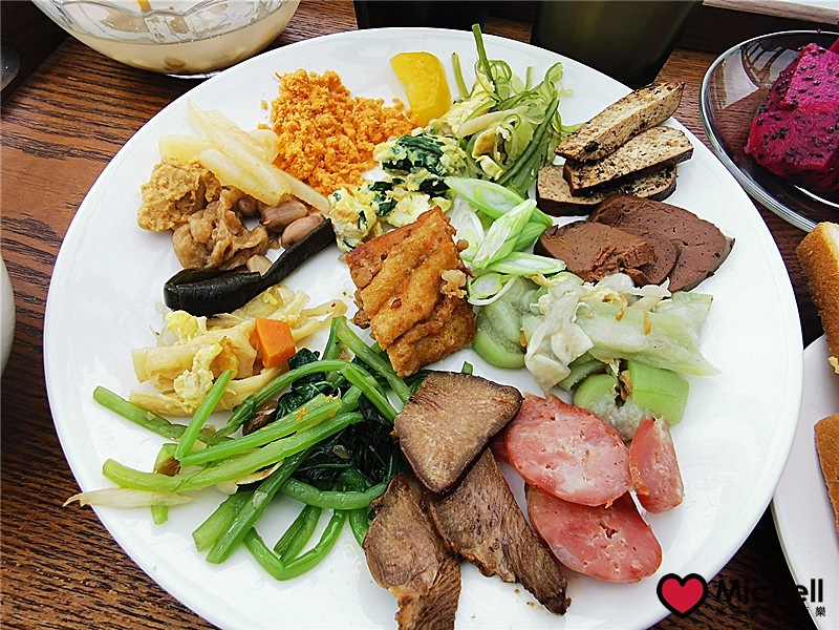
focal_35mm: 19
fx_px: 461
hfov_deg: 84.7
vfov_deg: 68.7
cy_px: 315
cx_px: 420
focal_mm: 2.35
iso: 50
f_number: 2.2
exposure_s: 1/188
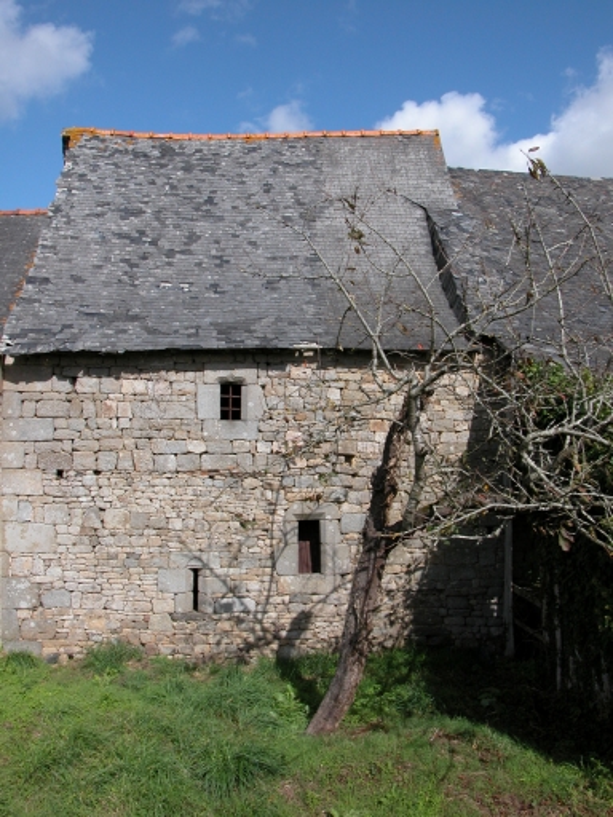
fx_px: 826
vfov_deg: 52.6
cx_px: 306
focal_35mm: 35
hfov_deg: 40.7
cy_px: 408
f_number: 7.1
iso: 100
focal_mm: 8.9
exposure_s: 1/361
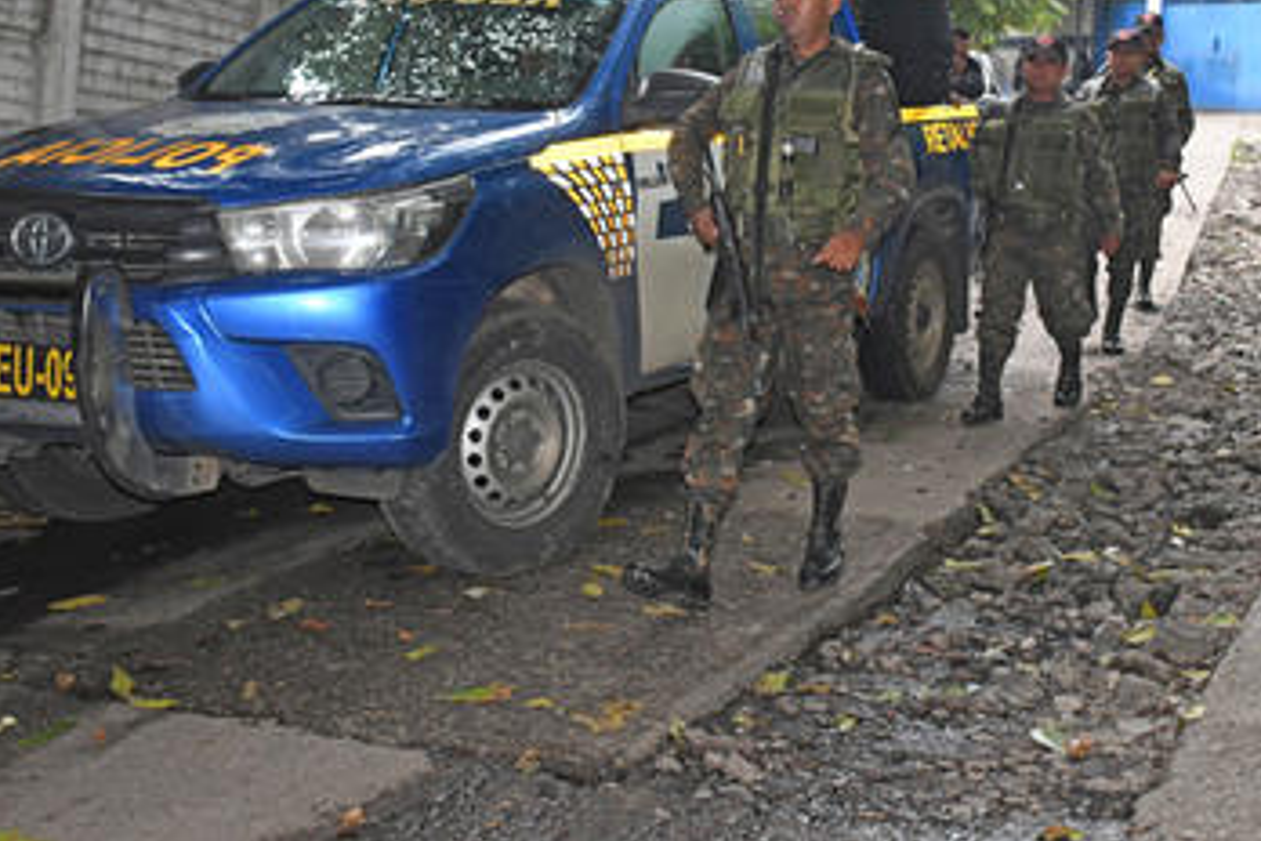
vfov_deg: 24.0
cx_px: 779
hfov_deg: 35.5
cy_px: 241
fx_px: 1961
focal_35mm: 56
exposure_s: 1/125
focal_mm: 26
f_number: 5.6
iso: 2500
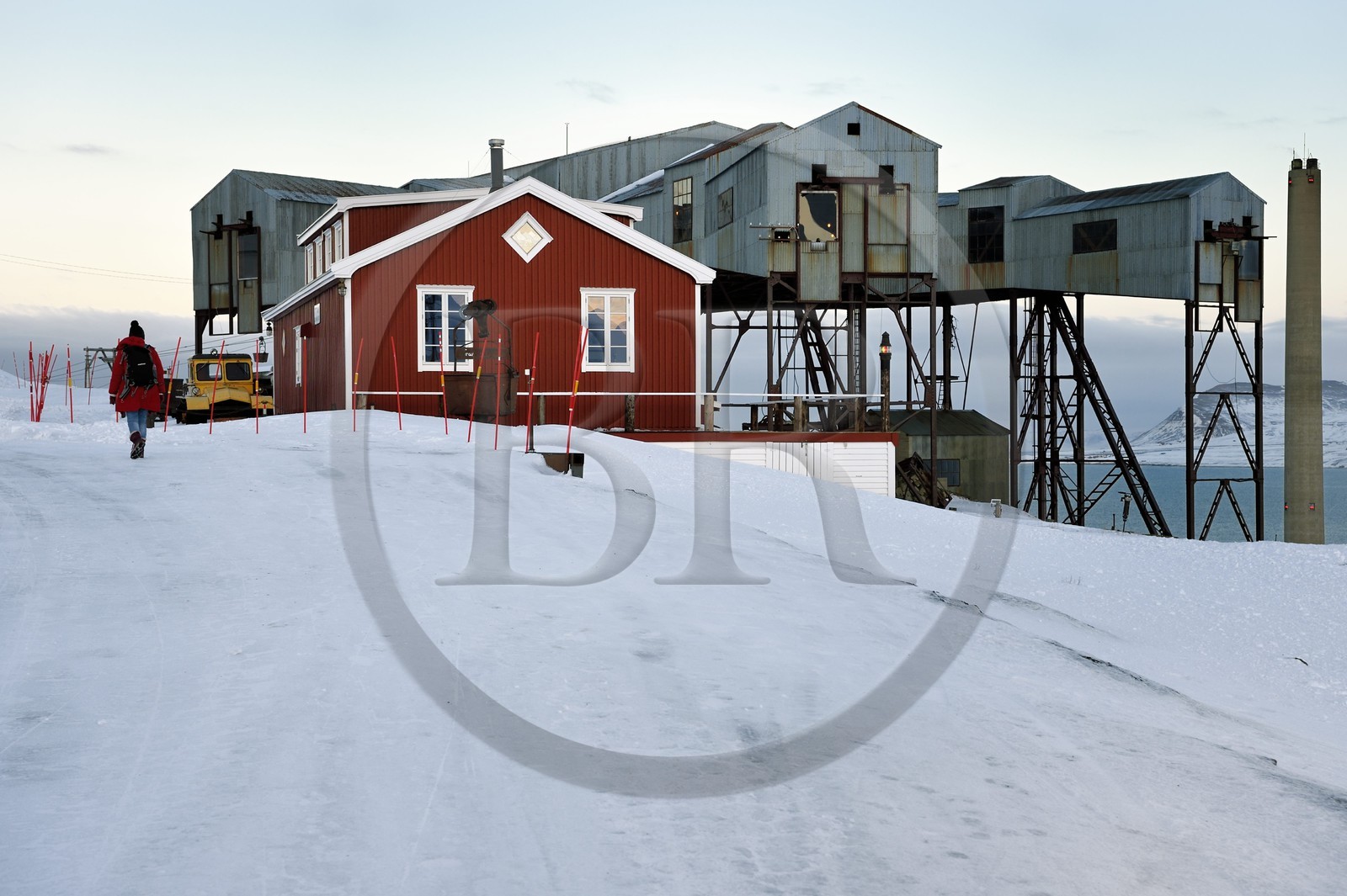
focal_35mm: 52
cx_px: 674
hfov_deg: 38.2
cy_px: 448
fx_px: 1945
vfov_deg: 26.0
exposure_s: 1/100
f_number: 8
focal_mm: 52
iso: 200
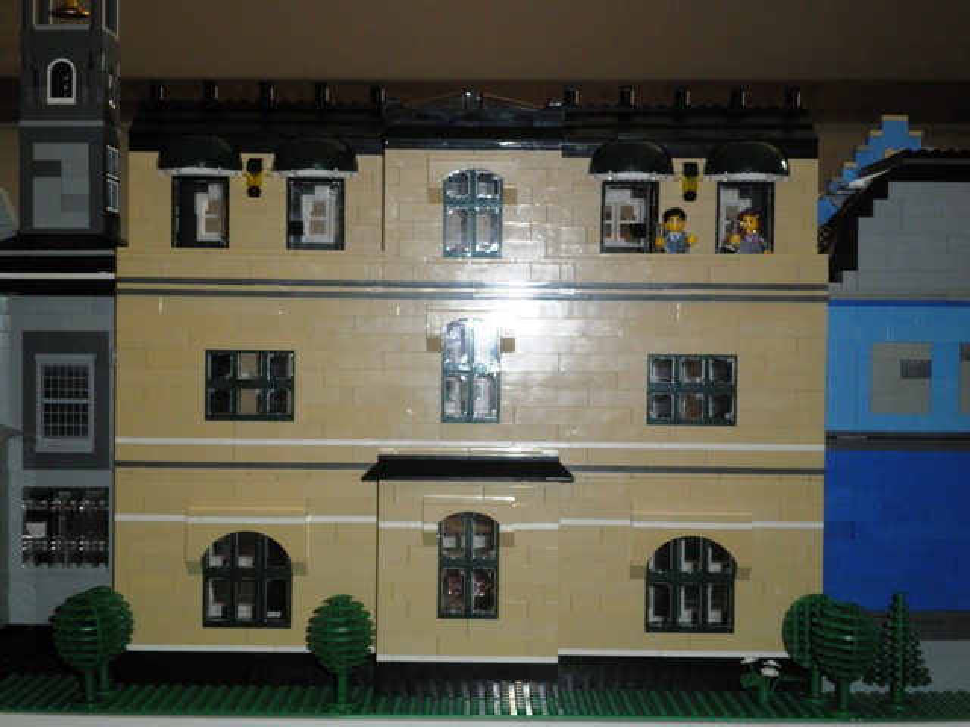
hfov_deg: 32.2
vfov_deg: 24.4
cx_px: 485
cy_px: 364
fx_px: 1681
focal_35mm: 60
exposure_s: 1/80
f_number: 3.9
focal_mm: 10.7
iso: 160
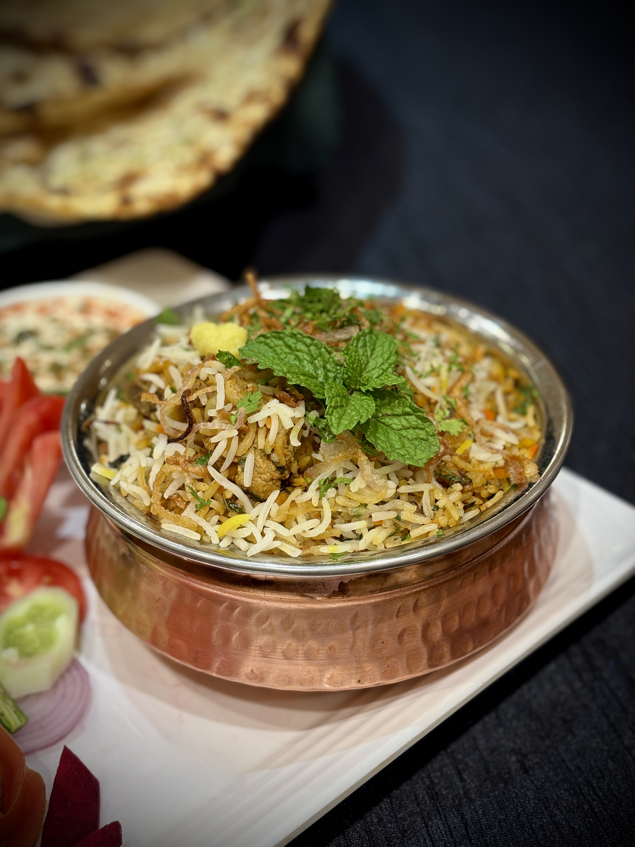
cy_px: 424
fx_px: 1272
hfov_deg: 28.0
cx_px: 318
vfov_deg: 36.8
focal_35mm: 52
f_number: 1.6
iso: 50
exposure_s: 1/50
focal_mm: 5.96
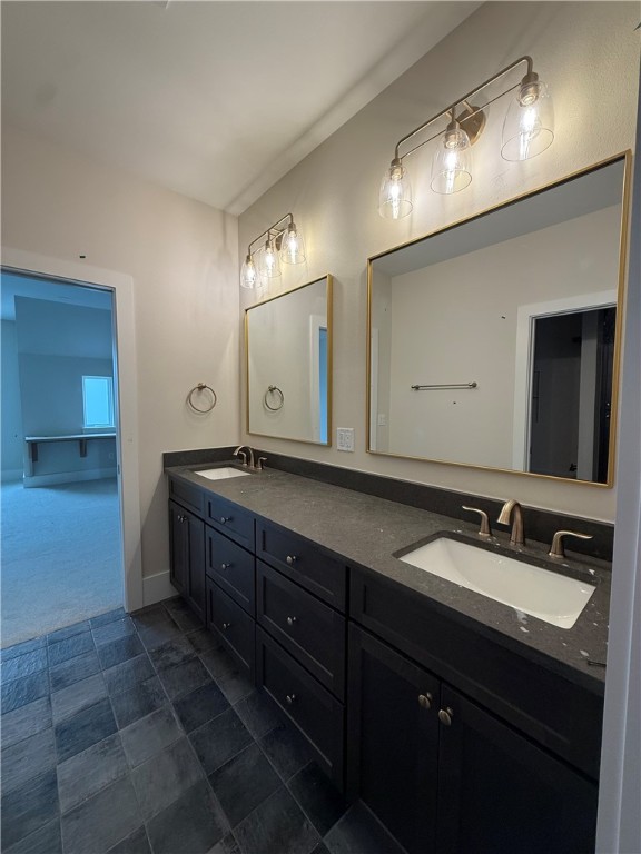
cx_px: 320
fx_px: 346
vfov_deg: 102.1
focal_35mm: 14
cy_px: 427
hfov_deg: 85.7
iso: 160
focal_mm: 2.22
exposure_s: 1/120
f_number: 2.2
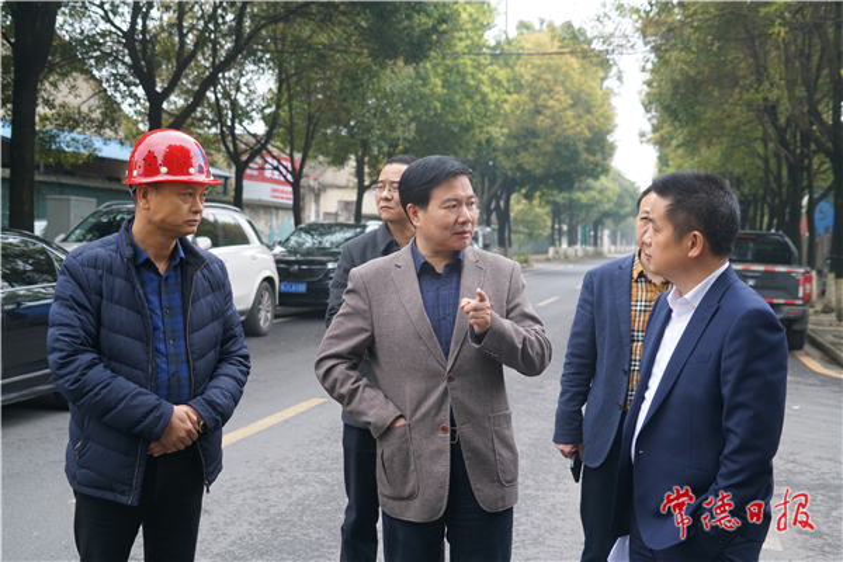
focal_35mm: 44
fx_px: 1030
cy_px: 281
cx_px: 422
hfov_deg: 44.5
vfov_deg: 30.5
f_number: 4.5
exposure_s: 1/160
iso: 1250
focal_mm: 44
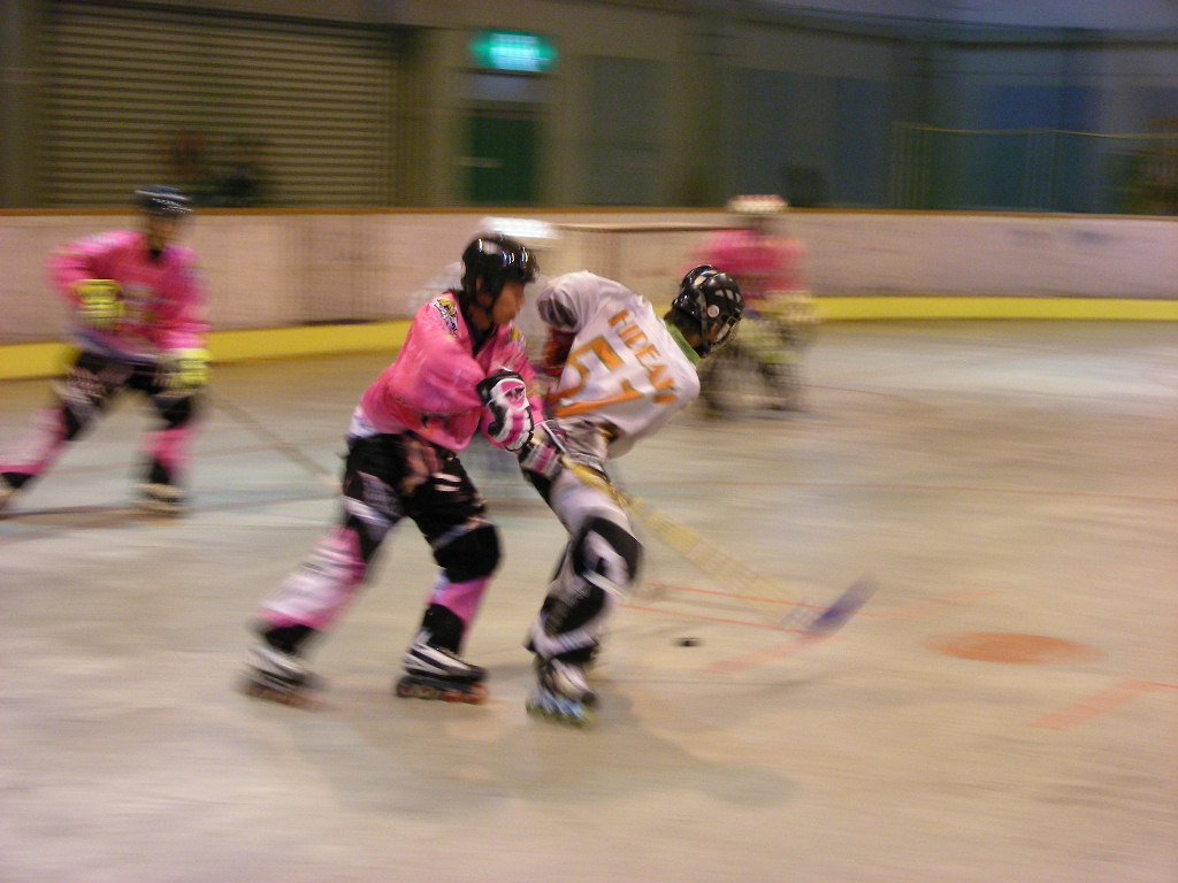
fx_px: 2382
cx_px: 589
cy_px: 442
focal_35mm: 70
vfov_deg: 21.0
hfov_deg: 27.8
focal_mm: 11.7
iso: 200
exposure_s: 1/22
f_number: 3.5
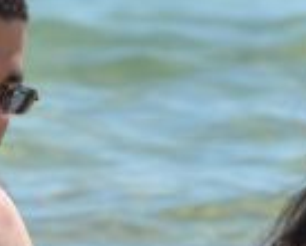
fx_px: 15518
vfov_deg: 0.9
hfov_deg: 1.1
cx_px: -89
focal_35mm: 1711
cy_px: 443
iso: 200
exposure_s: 1/1600
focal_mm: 200
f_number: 5
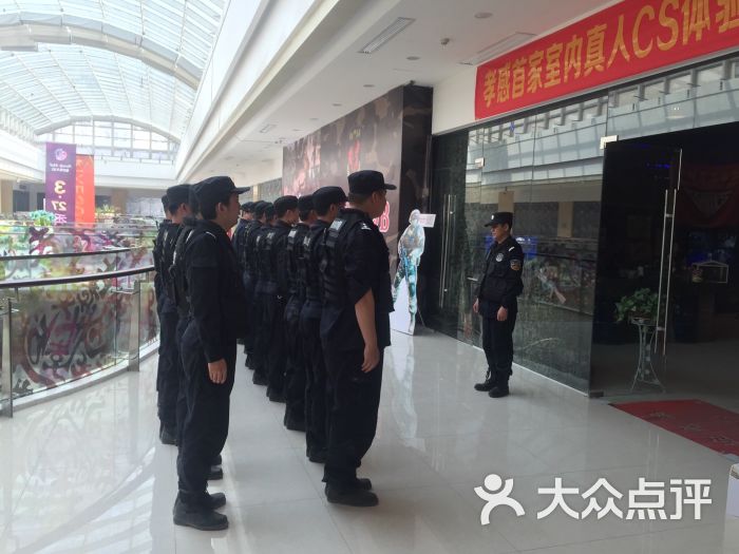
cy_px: 277
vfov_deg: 48.2
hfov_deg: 61.7
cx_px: 370
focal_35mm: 29
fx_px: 619
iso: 32
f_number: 2.2
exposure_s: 1/165
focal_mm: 4.15
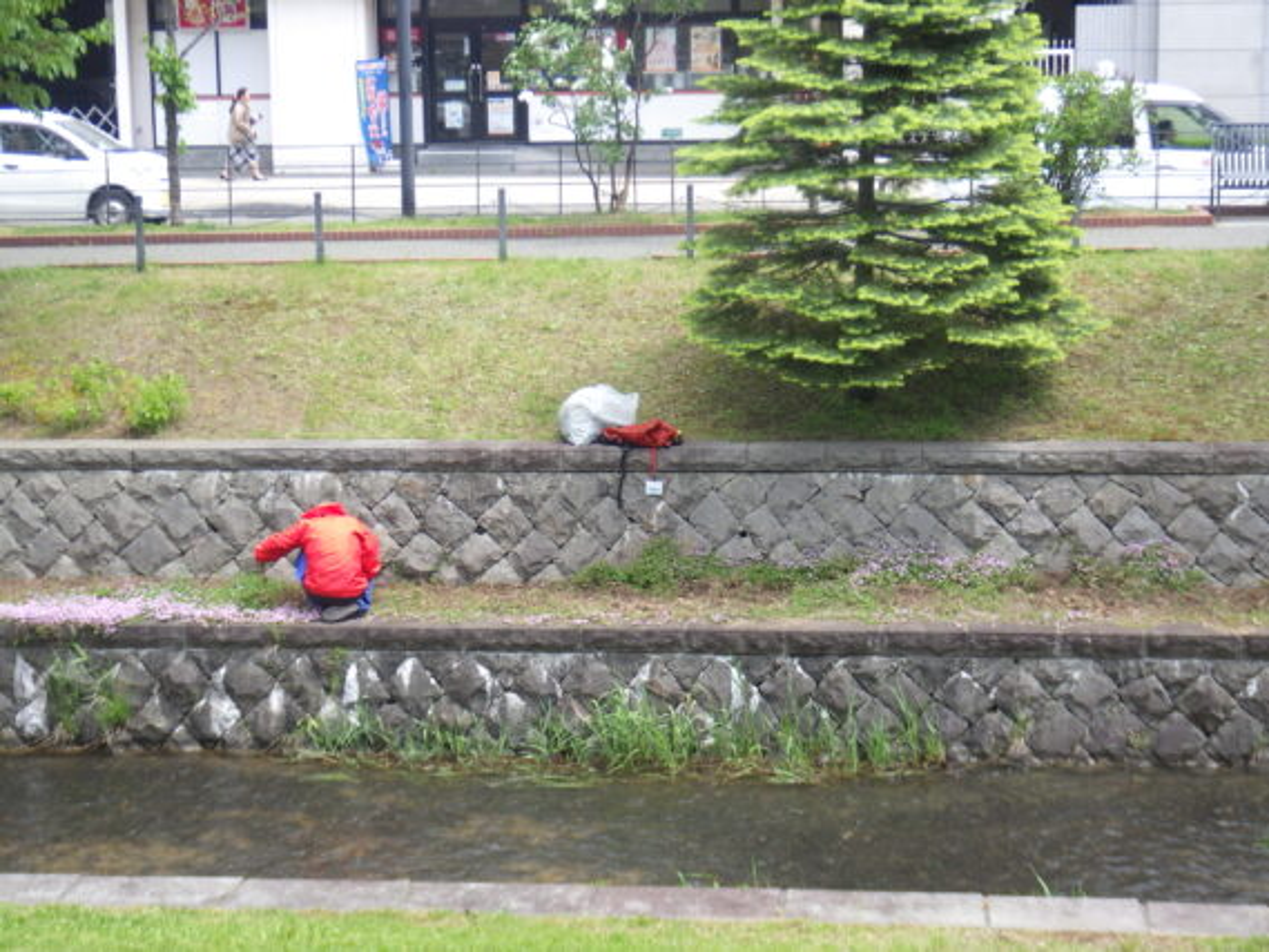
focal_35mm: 62
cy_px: 476
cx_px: 634
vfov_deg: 23.7
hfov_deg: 31.2
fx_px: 2273
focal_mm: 11.1
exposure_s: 1/200
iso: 125
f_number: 4.6
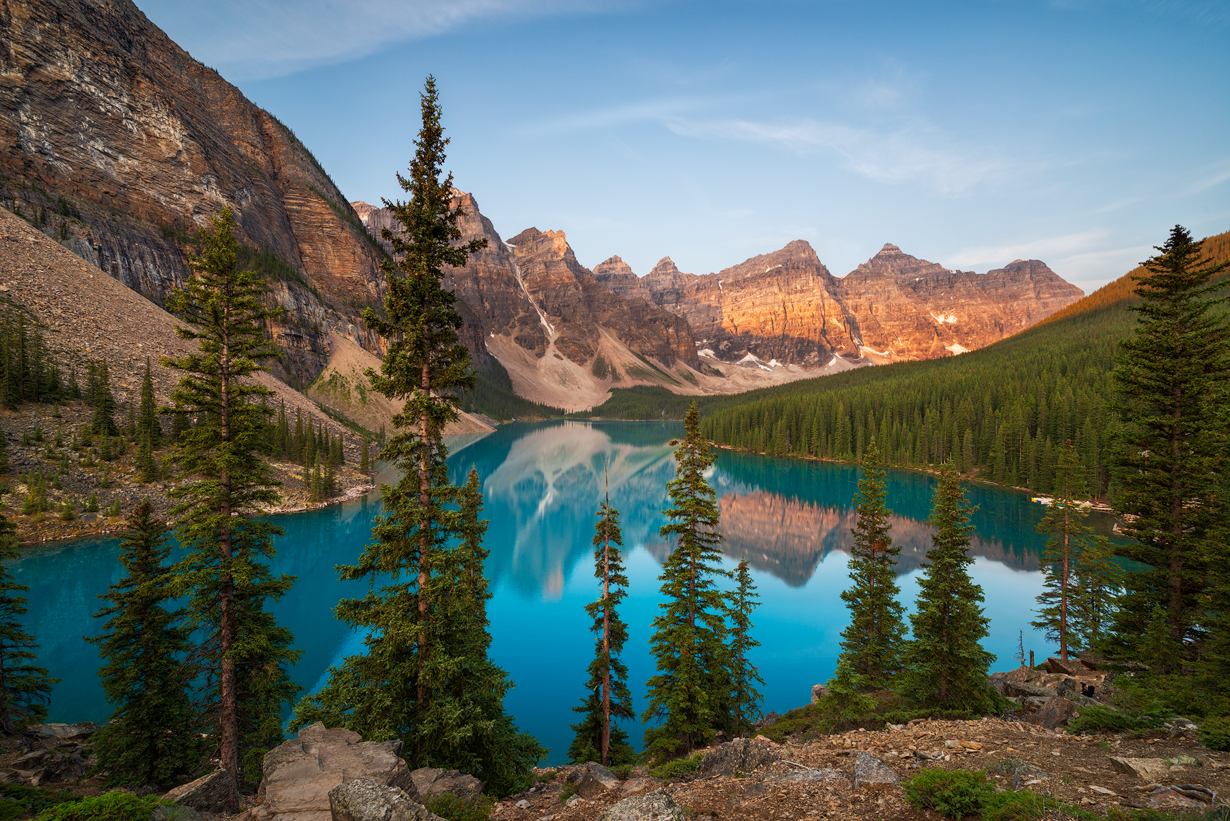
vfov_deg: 77.4
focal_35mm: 15
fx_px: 513
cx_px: 615
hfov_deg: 100.4
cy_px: 410
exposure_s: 1/6
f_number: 11
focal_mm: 15
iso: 100
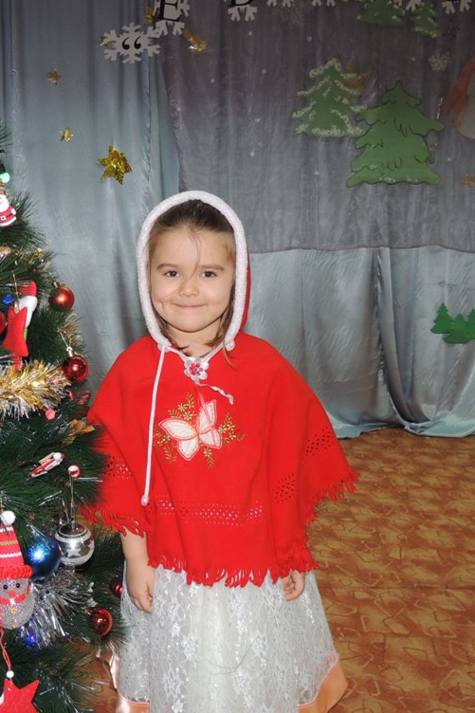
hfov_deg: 37.3
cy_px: 361
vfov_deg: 55.8
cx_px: 88
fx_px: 673
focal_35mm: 34
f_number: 3
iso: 200
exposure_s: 1/30
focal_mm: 4.3
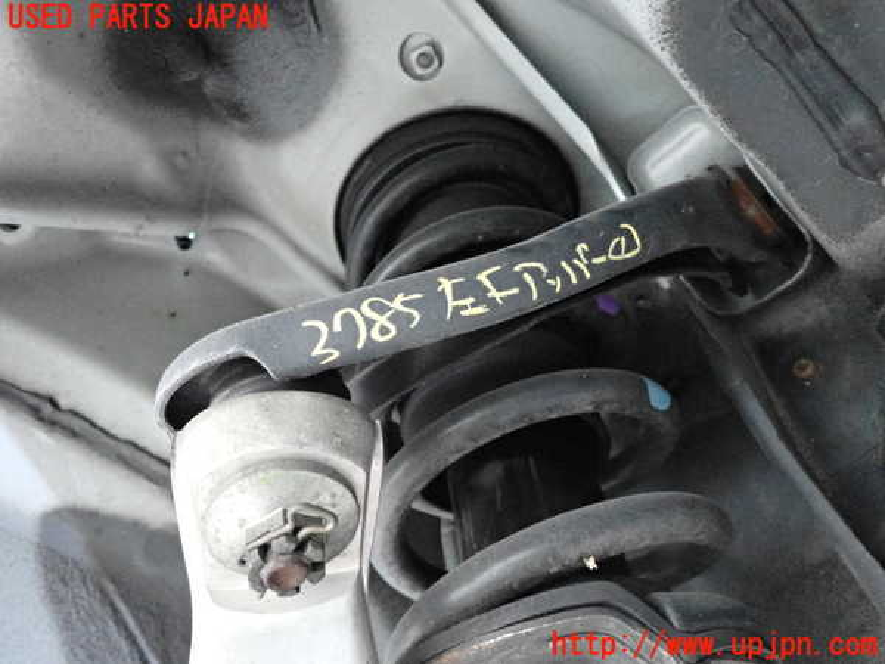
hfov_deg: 69.4
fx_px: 639
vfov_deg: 54.9
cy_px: 332
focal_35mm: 25
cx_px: 442
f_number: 2
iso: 3200
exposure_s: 1/125
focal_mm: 4.5
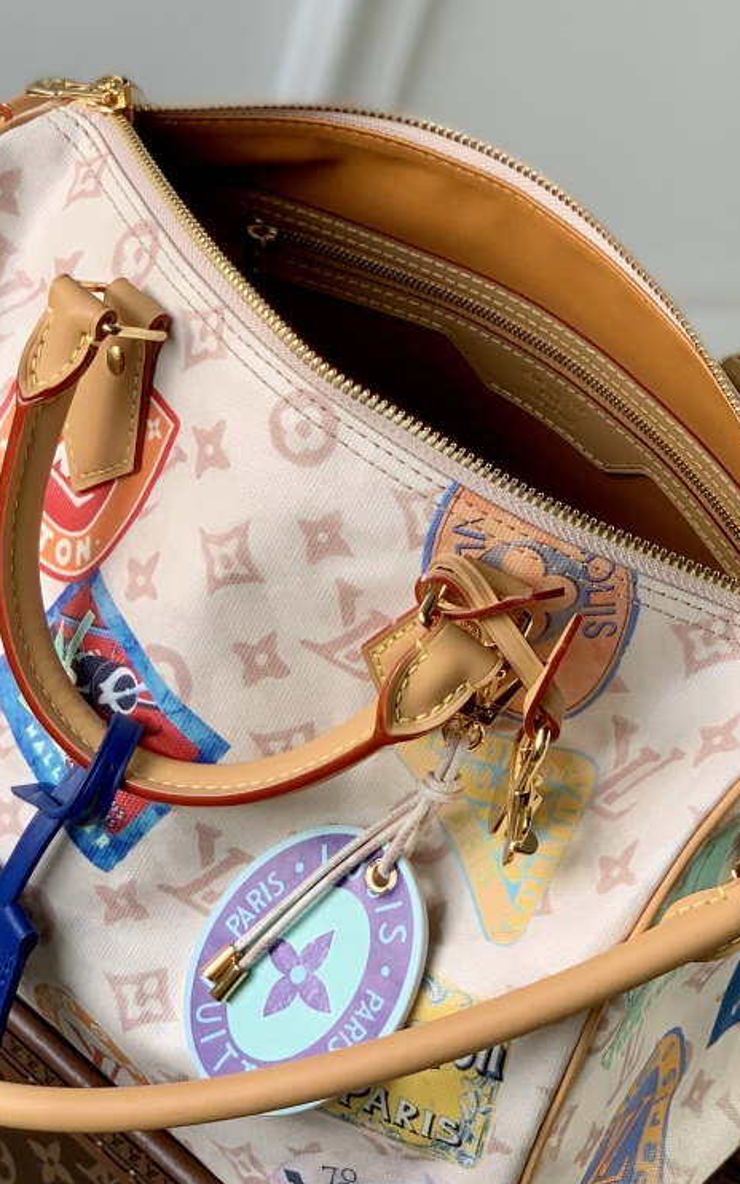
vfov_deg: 19.4
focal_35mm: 107
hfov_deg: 12.2
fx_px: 3451
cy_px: 447
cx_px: 311
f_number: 2.4
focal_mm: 6
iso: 32
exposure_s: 1/122
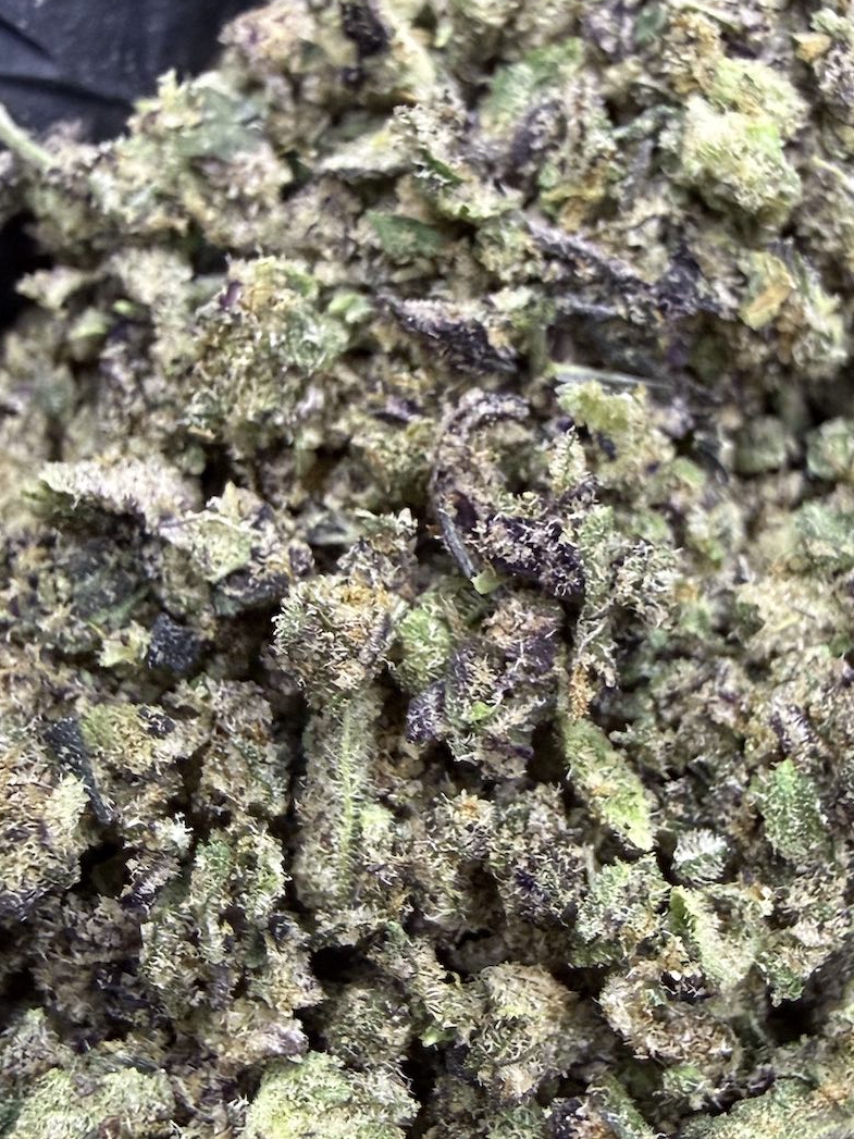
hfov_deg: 32.7
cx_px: 523
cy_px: 820
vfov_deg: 42.0
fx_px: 1448
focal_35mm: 44
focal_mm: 2.22
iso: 400
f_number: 2.2
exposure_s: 1/48
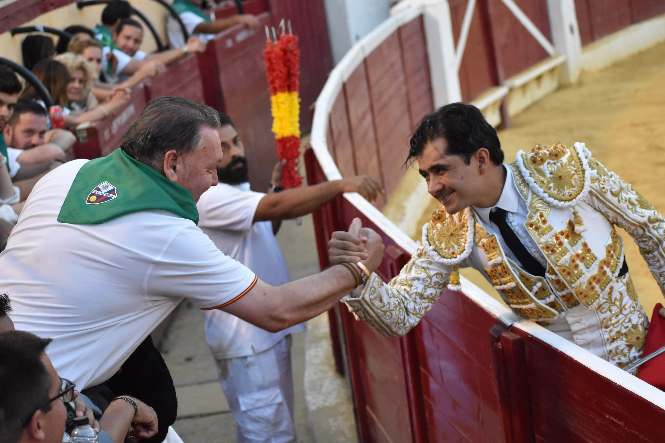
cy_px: 222
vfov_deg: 13.0
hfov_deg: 19.5
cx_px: 332
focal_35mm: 105
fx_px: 1939
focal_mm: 70
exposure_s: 1/200
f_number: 4.5
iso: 1600
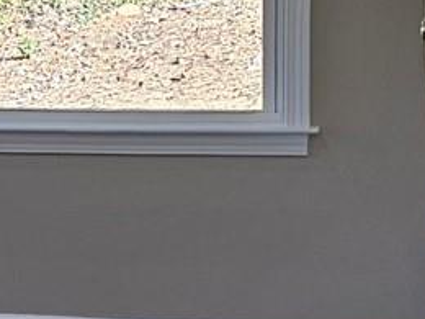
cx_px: -366
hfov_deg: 10.2
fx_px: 2222
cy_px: 152
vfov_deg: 8.2
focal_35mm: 181
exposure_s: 1/120
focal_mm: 6.3
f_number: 1.7
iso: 40
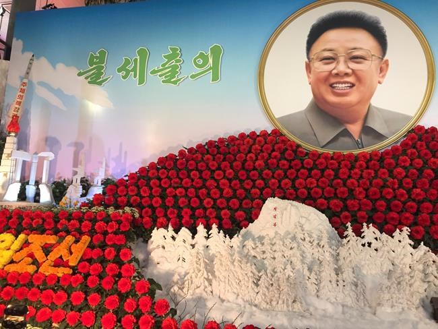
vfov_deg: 48.3
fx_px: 367
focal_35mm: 29
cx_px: 219
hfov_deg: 61.6
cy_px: 164
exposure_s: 1/33
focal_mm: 4.15
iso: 64
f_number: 2.2
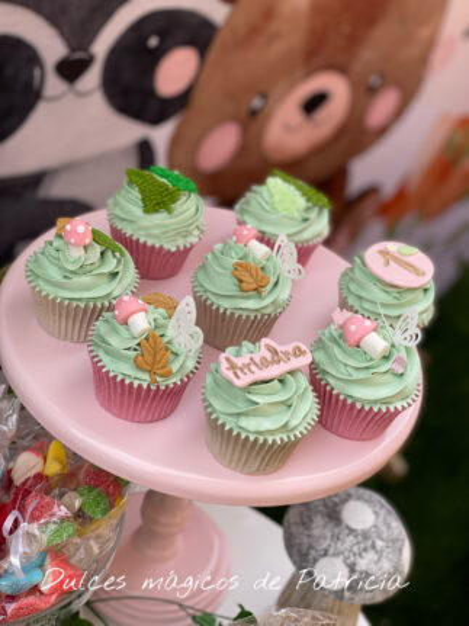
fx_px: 940
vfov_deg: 36.8
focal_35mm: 52
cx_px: 234
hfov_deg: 28.0
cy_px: 313
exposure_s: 1/695
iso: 20
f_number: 2
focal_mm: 6
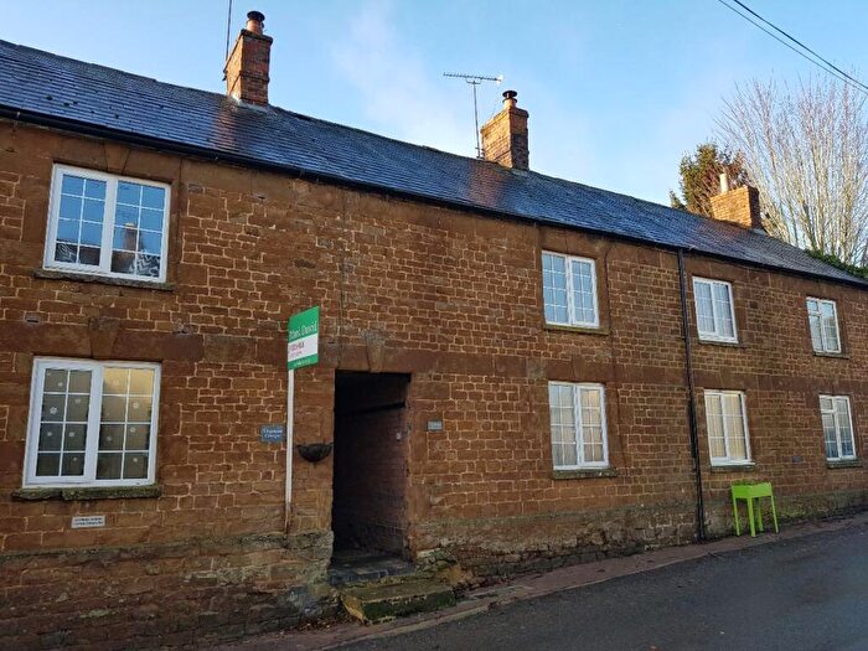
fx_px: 652
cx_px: 434
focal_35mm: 26
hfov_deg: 67.3
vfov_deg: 53.1
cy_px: 326
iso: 40
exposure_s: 1/456
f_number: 1.7
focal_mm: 4.2
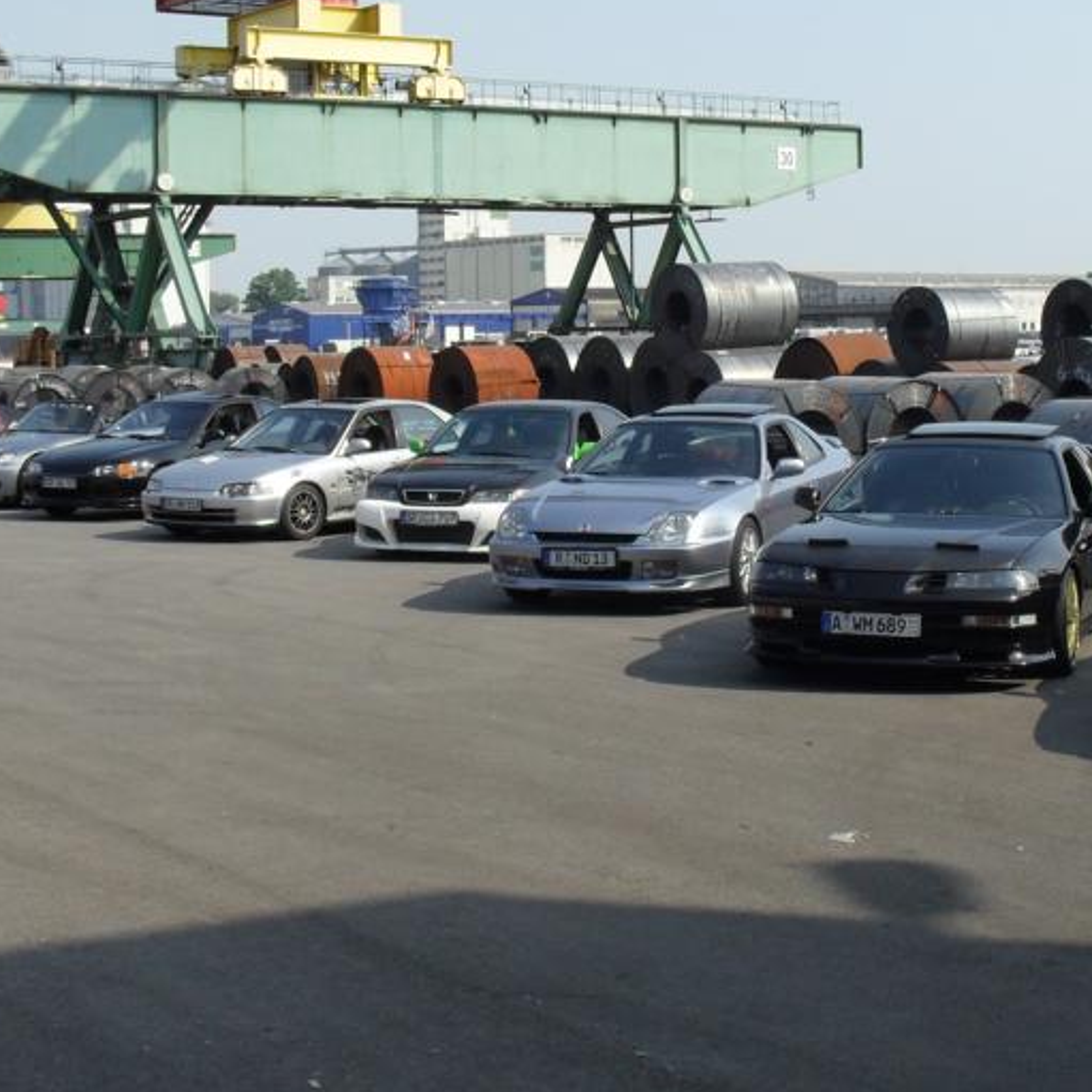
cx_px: 821
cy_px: 494
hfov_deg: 27.3
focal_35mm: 62
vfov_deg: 27.7
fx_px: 2213
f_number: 8.4
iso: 100
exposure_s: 1/180
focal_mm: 6.3
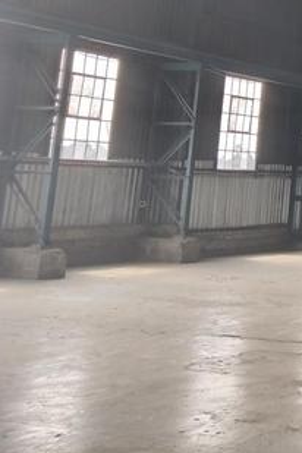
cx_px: 551
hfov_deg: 16.2
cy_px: 29
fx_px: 881
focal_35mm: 70
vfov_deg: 27.6
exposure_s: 1/100
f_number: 1.8
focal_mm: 4.7
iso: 750
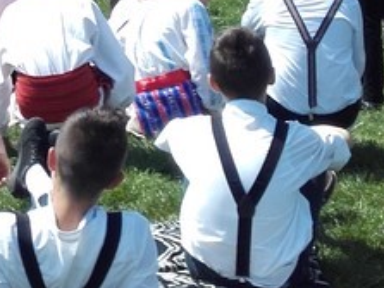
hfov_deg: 15.7
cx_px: -125
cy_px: -70
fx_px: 1319
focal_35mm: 119
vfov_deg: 12.1
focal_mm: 3.31
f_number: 2.2
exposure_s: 1/874
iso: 50
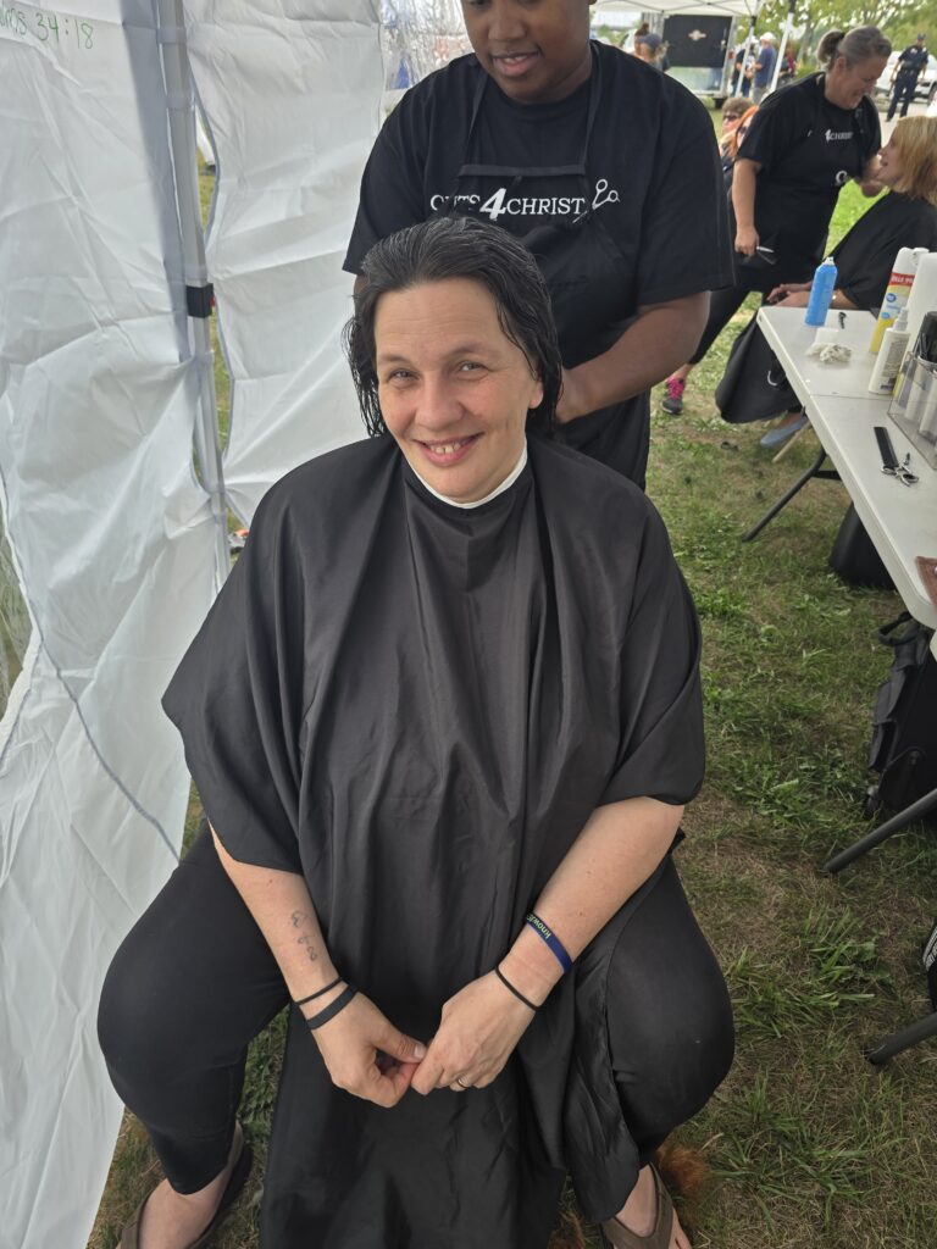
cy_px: 624
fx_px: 830
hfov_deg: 58.9
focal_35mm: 23
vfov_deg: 73.9
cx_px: 468
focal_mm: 6.3
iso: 20
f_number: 1.7
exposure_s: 1/180
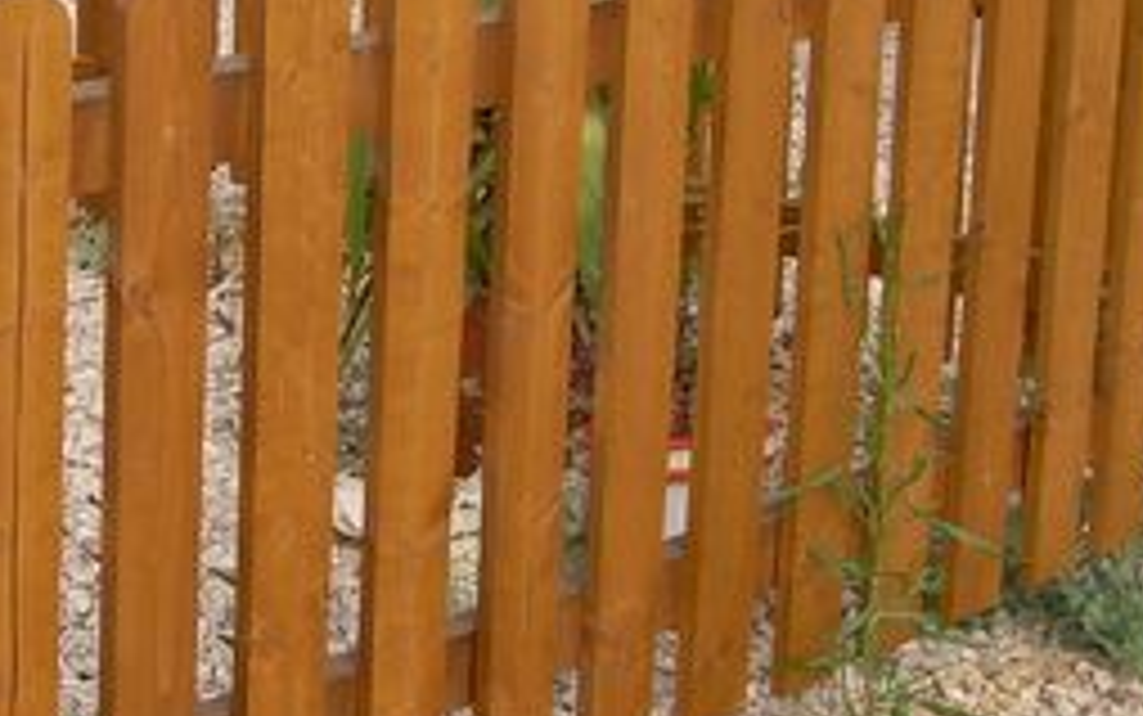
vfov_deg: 13.7
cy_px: 131
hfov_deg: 21.3
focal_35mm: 95
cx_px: 104
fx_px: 2961
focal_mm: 6.3
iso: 50
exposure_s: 1/324
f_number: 4.6
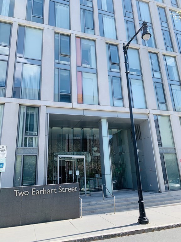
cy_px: 121
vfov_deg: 67.3
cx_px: 90
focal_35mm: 26
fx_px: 181
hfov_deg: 53.1
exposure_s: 1/796
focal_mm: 4.25
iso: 25
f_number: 1.8
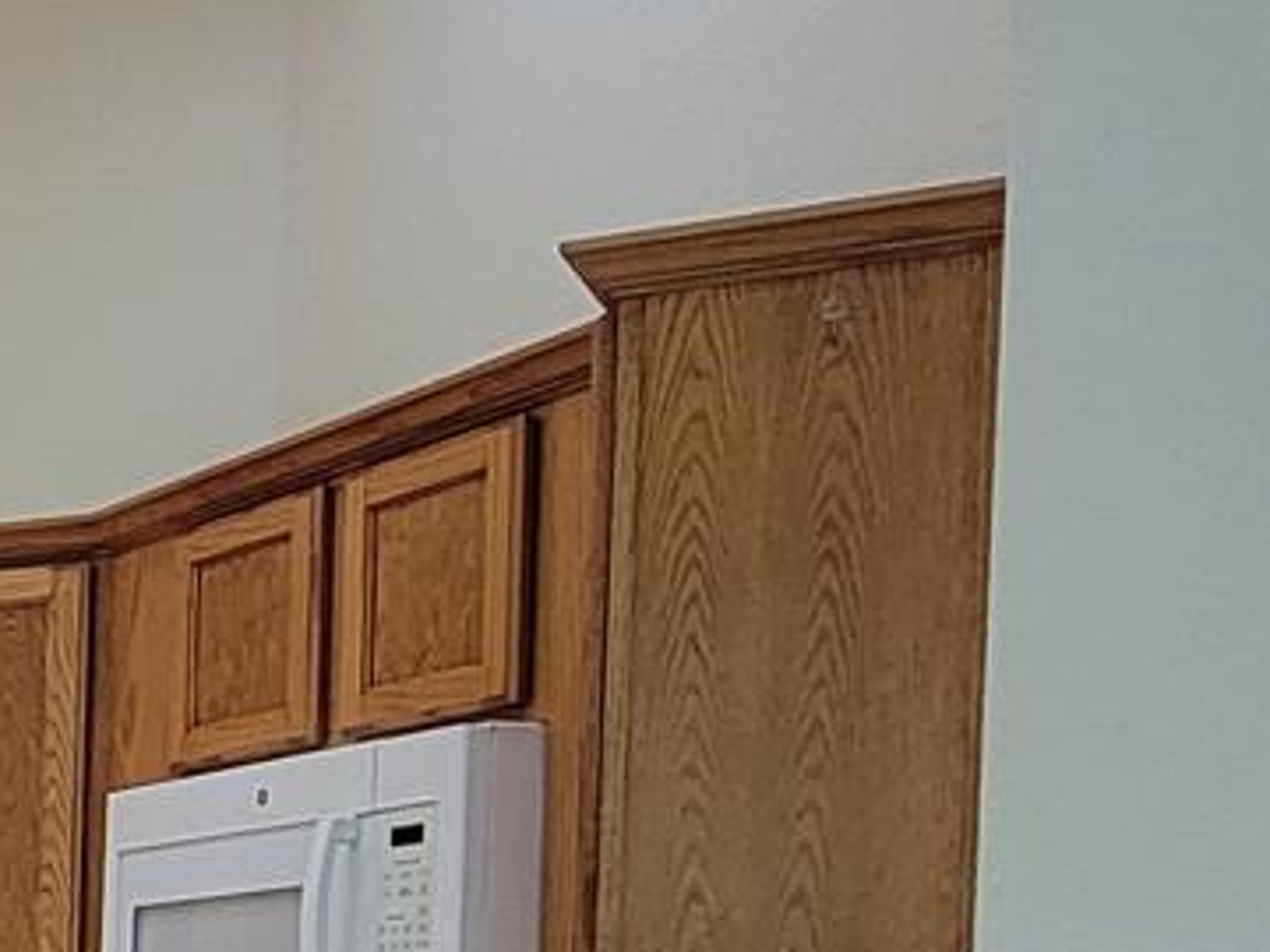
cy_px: 1146
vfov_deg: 18.8
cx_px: -1393
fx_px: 2715
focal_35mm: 74
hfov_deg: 17.3
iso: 100
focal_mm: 2.2
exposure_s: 1/60
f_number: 2.2
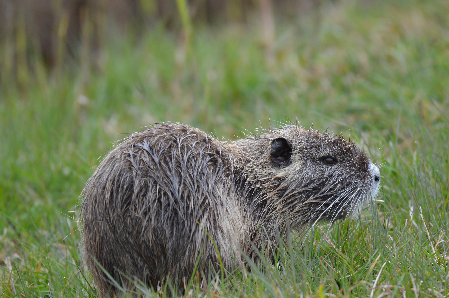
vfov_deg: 1.8
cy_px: 149
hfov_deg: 2.8
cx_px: 224
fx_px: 9344
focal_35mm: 750
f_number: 5.6
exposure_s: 1/125
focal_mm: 500
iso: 450
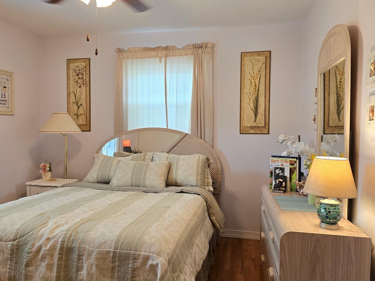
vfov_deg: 48.2
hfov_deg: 61.4
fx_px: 314
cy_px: 140
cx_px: 163
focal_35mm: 29
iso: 200
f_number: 1.7
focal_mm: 6.3
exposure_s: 1/120
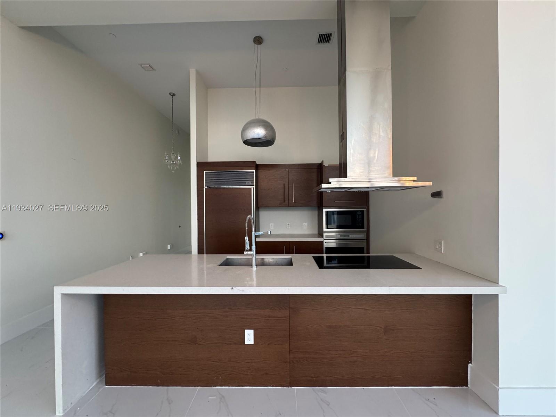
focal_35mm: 14
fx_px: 225
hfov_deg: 102.1
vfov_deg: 85.7
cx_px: 278
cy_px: 208
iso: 250
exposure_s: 1/60
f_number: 2.2
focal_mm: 2.22
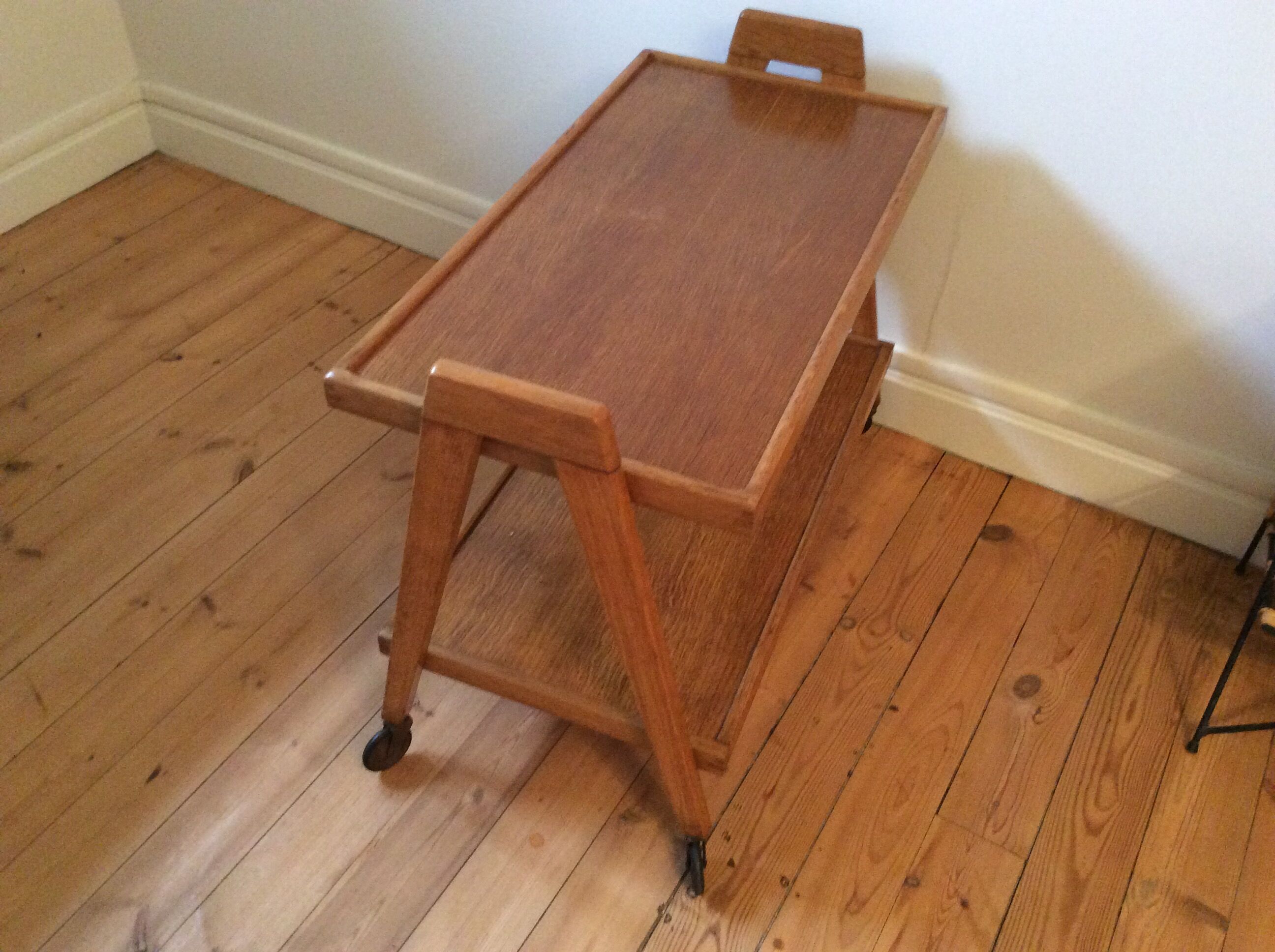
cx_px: 638
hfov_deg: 56.9
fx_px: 1177
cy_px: 476
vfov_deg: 44.1
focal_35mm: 32
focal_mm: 3.3
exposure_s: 1/20
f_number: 2.4
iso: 320
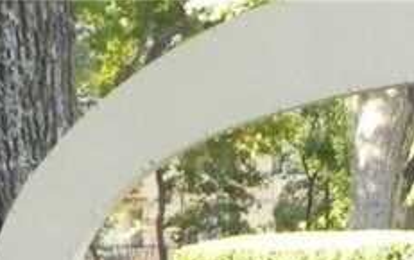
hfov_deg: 8.5
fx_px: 2756
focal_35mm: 244
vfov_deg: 5.2
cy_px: 687
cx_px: 477
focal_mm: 9.2
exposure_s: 1/83.2
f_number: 3.5
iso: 160
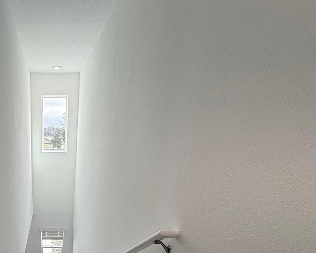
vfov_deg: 50.7
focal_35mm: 26
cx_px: 54
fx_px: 243
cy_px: 211
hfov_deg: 59.6
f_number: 2.2
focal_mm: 2.22
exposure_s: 1/181
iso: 64
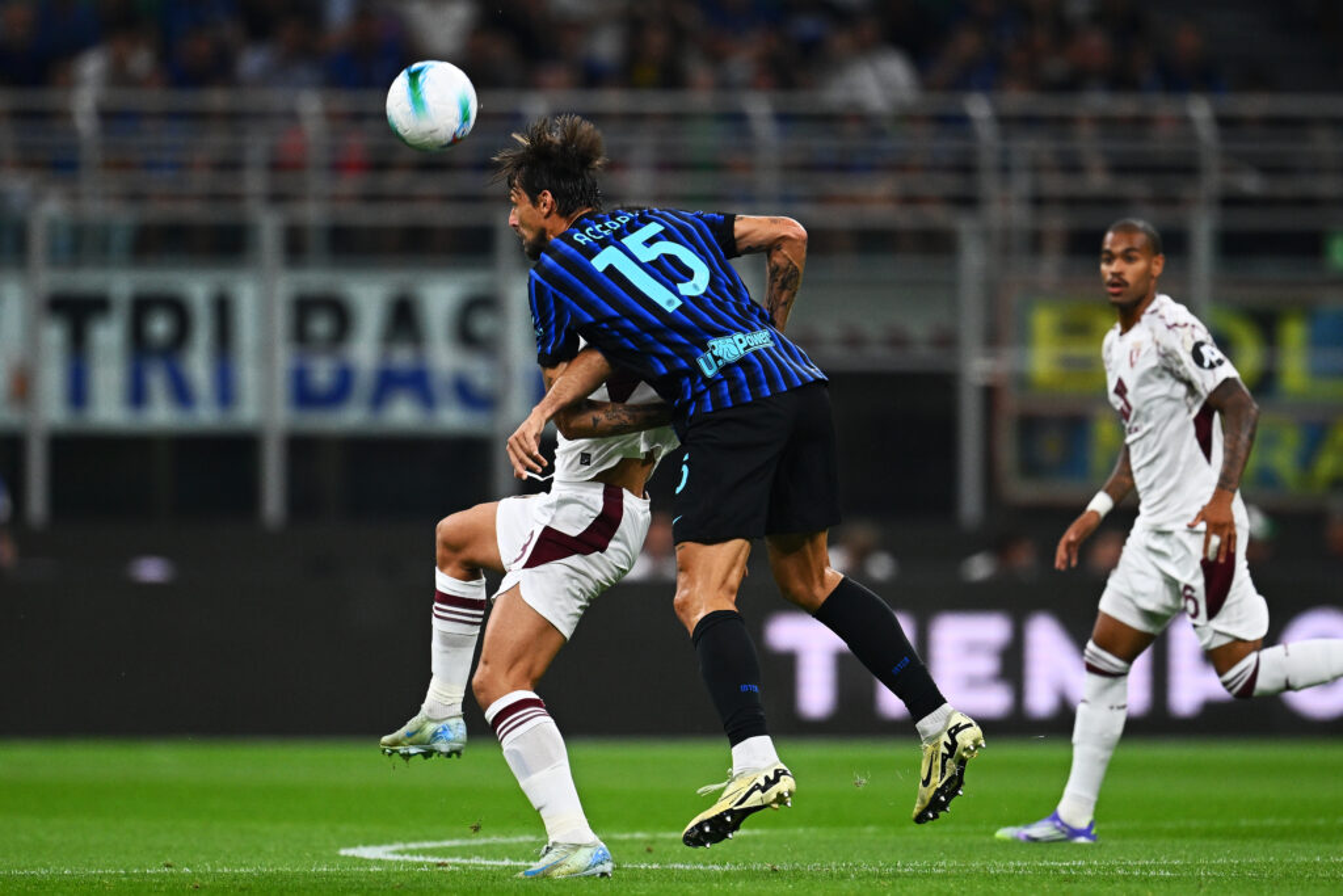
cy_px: 448
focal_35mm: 600
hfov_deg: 3.4
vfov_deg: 2.3
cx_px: 672
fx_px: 22385
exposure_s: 1/1600
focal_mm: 400
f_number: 2.8
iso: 1600
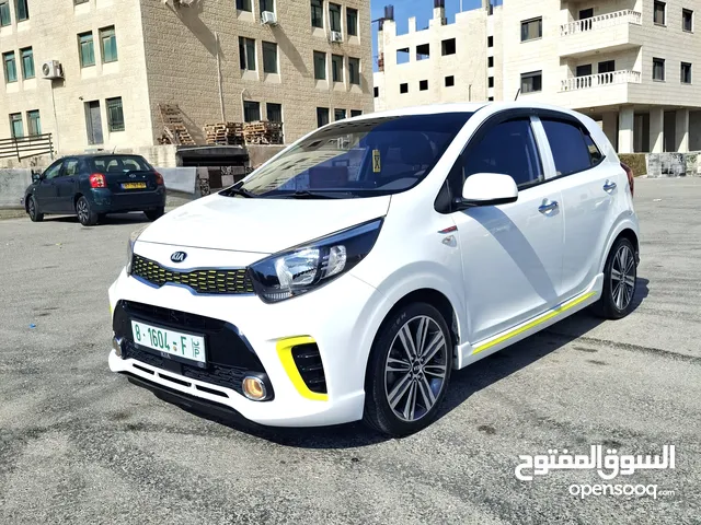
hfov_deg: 73.9
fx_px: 466
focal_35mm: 23
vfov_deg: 58.9
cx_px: 350
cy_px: 262
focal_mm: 5.54
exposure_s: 1/3333
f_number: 1.8
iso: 50
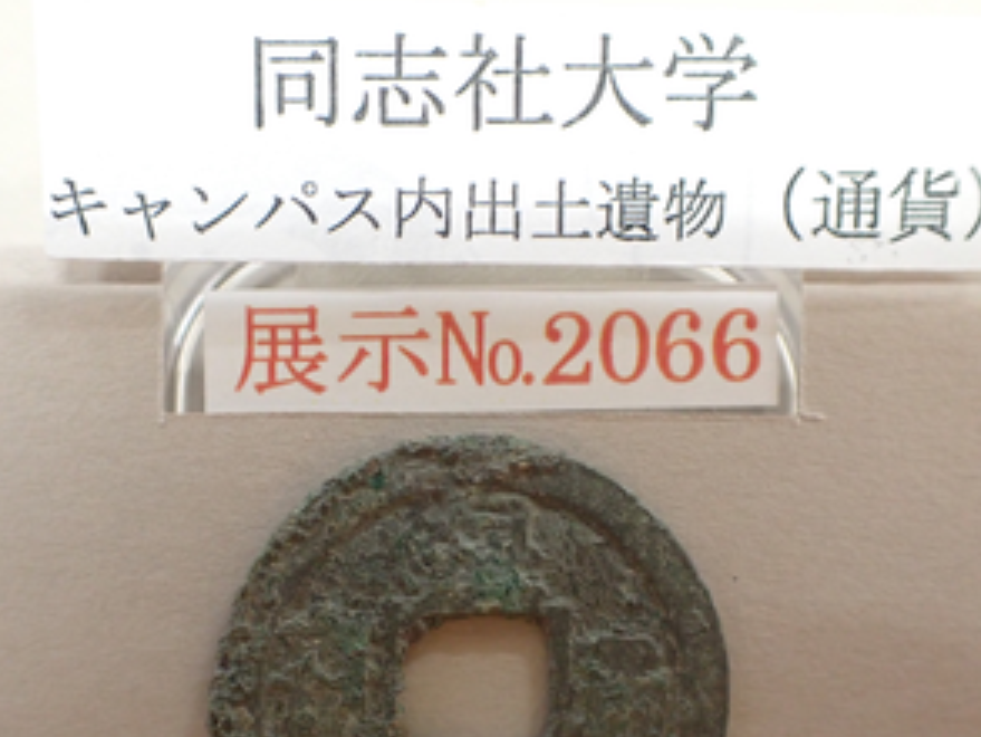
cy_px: 486
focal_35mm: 41
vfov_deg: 34.9
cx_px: 455
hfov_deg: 45.7
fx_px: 1162
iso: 800
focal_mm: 5.4
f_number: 2.3
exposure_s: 1/80
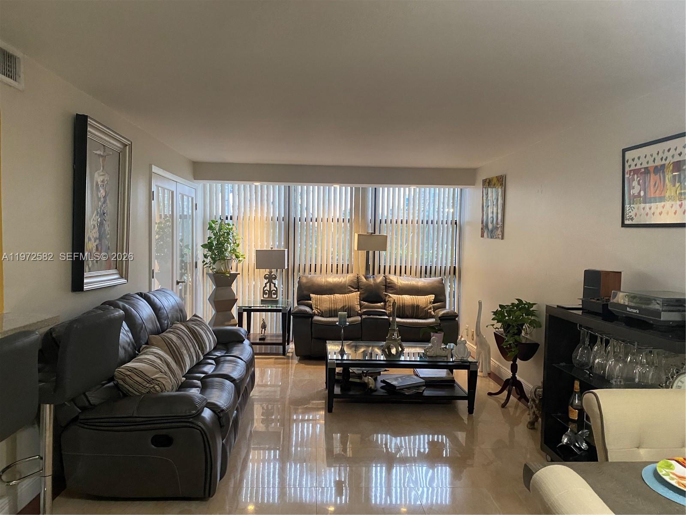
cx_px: 343
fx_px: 515
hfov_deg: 67.3
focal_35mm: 26
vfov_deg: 53.1
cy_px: 258
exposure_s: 1/60
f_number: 1.8
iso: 400
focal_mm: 4.25
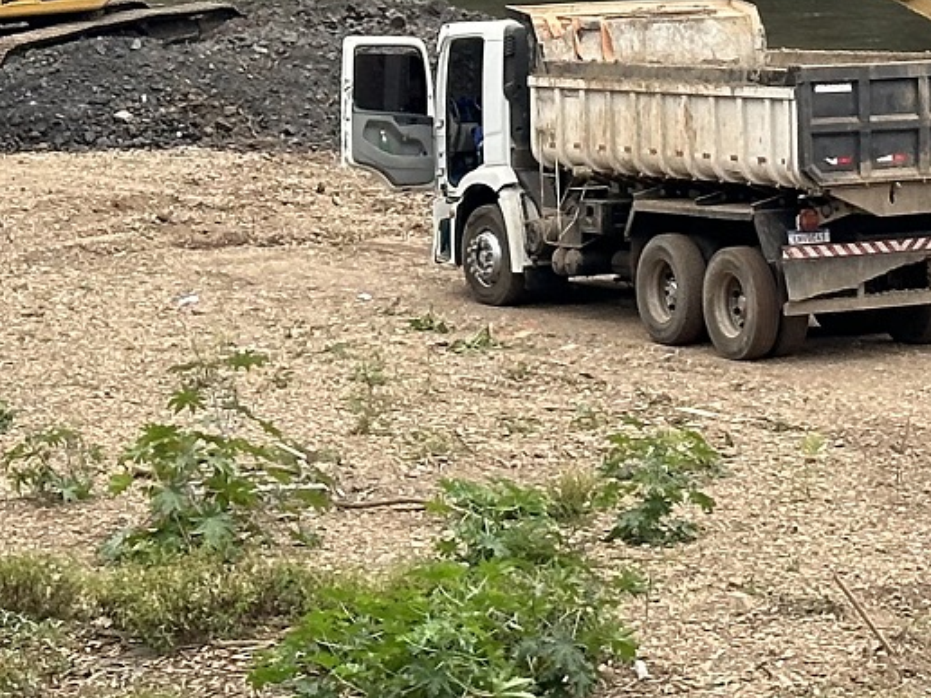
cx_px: 675
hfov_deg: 10.6
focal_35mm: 186
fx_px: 5002
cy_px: -593
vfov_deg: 7.7
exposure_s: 1/1783
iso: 64
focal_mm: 6.86
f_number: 1.78
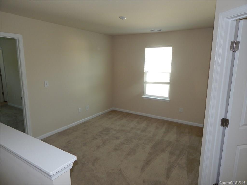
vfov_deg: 58.9
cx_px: 124
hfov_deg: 73.9
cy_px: 92
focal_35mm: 23
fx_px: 164
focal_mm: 4
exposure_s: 1/30
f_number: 3
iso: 125
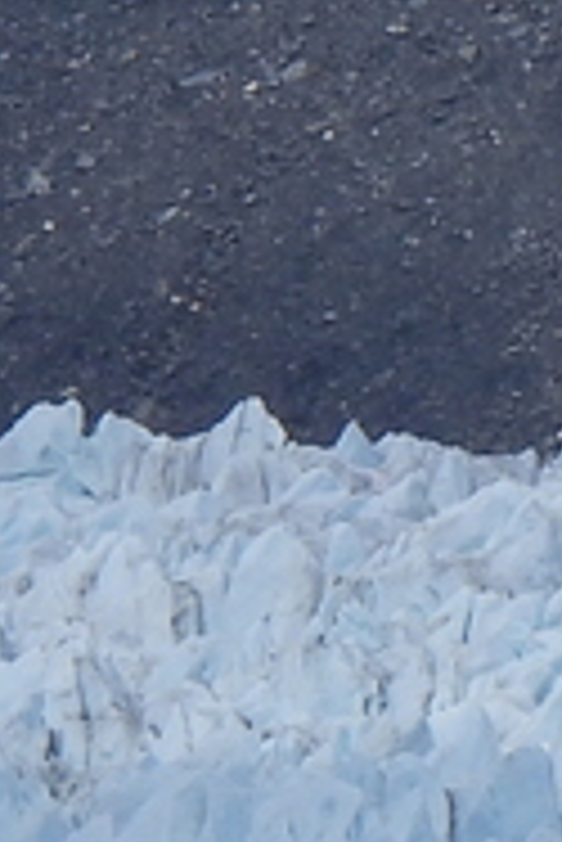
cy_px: 23
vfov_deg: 0.6
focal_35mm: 3198
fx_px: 74742
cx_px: 2855
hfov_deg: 0.4
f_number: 5
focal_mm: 80.3
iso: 100
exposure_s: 1/1000
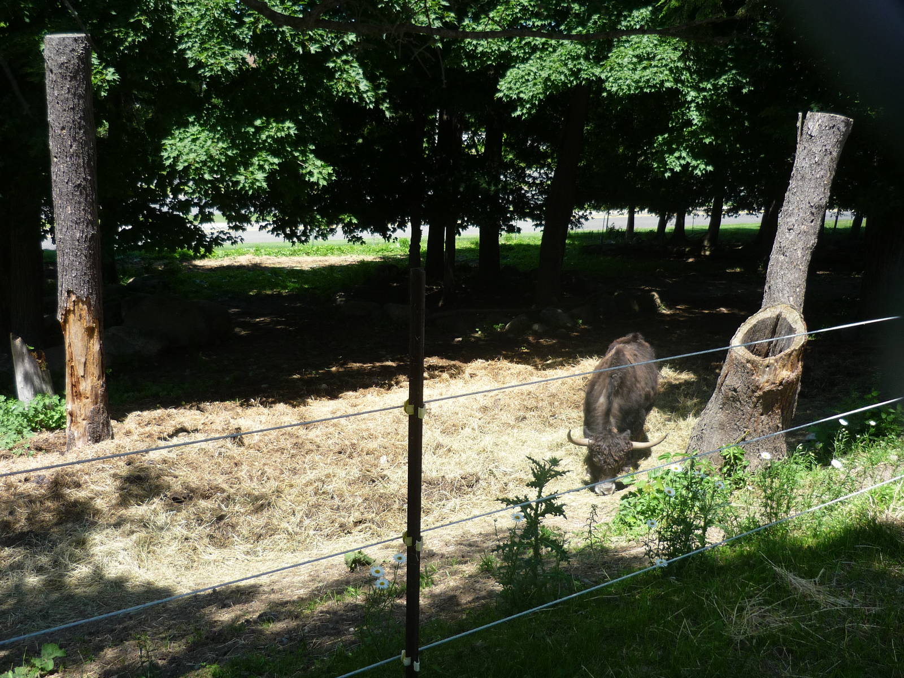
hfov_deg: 55.4
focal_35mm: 33
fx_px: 862
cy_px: 339
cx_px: 452
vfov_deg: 42.9
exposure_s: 1/500
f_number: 2.8
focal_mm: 5.5
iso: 100
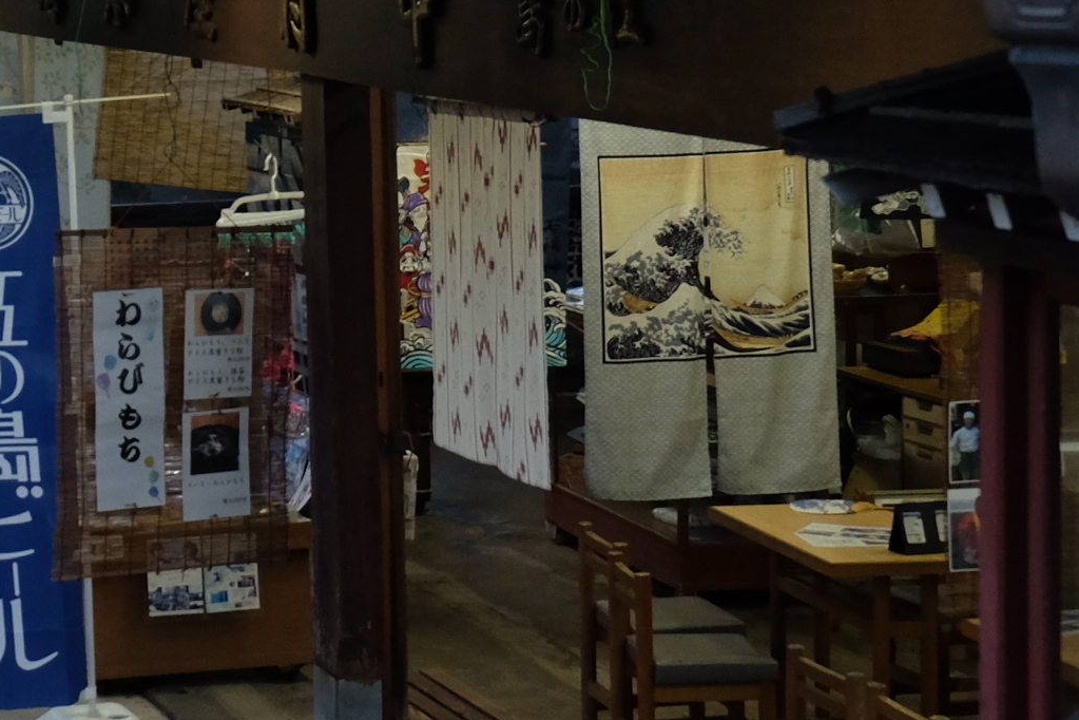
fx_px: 2937
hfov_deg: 18.6
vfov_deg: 13.8
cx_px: -500
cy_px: 74
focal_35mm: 98
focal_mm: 19.6
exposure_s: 1/80
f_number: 2.8
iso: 800
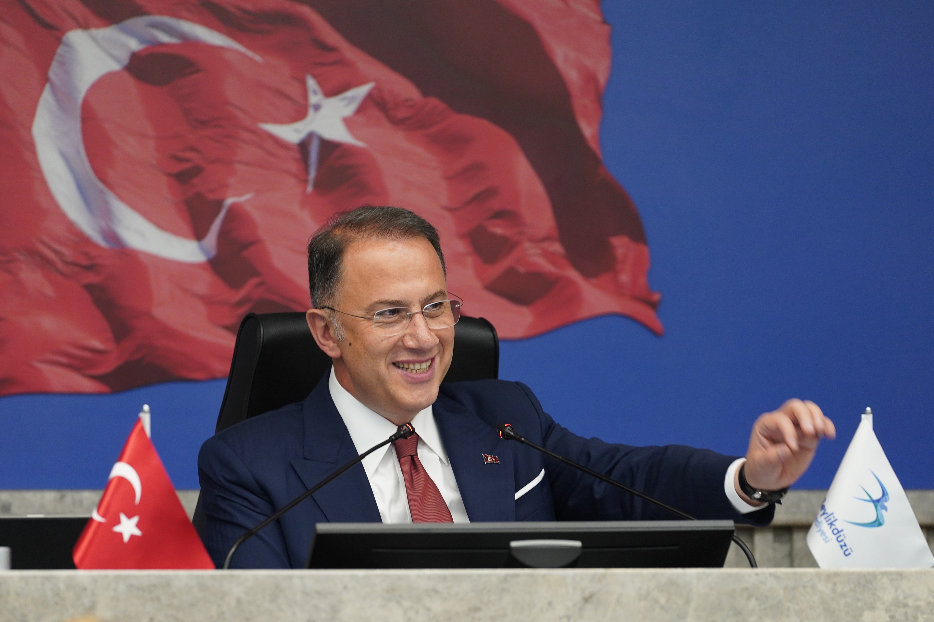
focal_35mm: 200
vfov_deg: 6.9
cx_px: 467
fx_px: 5188
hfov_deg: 10.3
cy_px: 311
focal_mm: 200
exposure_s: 1/200
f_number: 2.8
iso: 1000
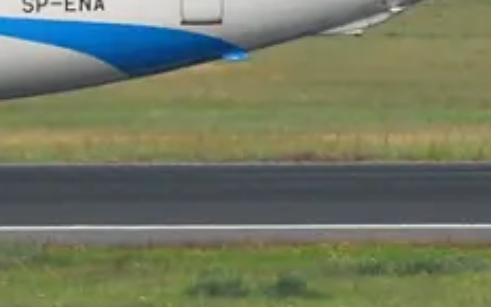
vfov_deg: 0.7
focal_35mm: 1758
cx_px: -413
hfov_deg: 1.2
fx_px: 23524
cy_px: -33
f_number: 8
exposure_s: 1/640
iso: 200
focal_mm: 260
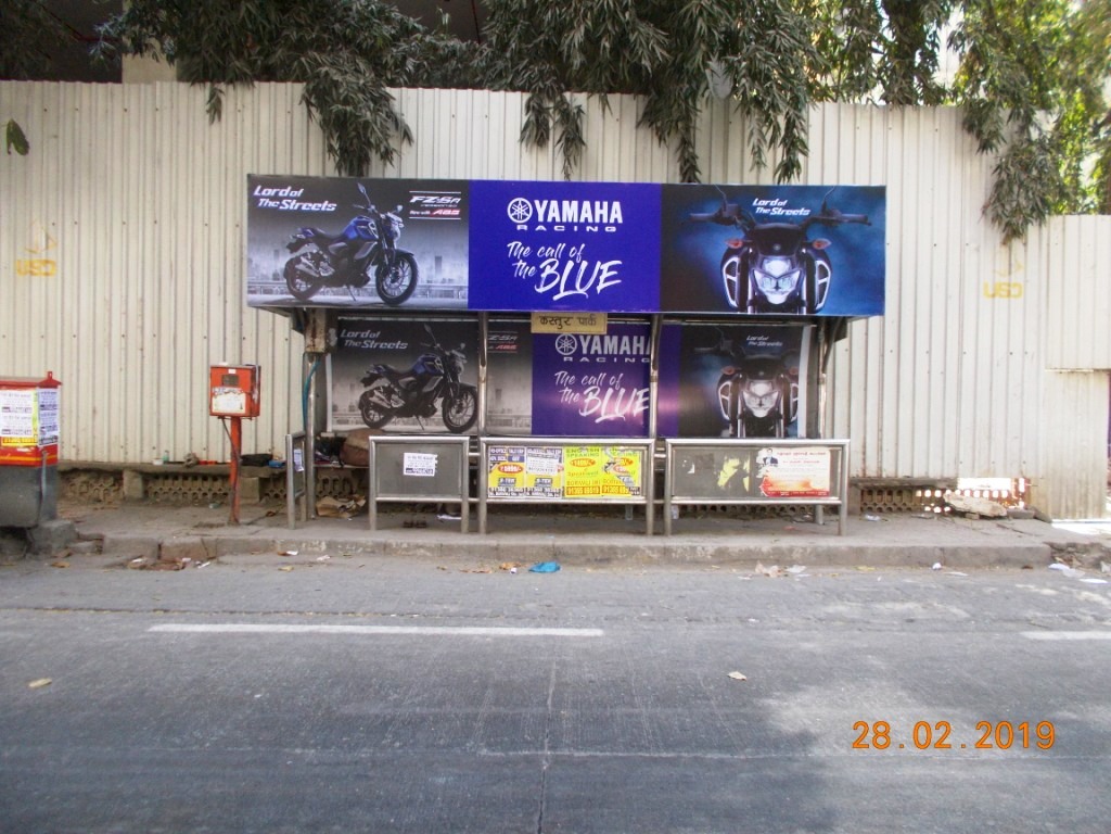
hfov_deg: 67.3
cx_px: 556
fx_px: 834
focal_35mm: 26
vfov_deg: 53.1
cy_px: 417
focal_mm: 4.6
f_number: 3.2
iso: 280
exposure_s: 1/250
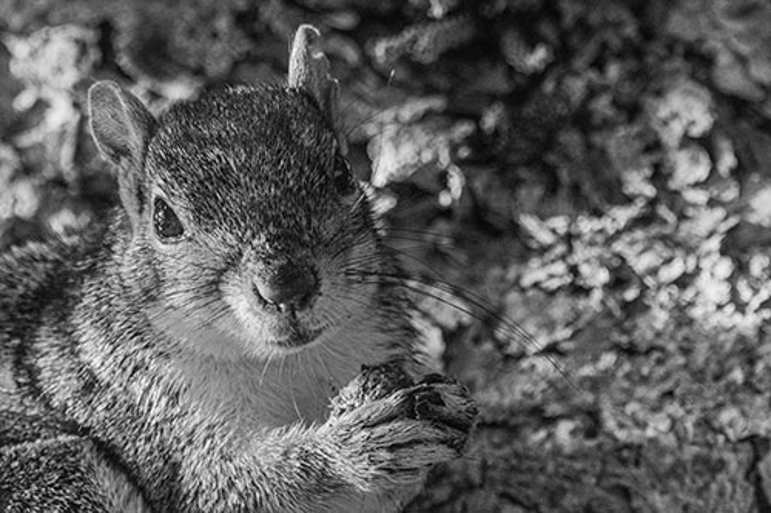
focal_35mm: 800
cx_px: 386
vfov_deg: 1.7
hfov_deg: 2.6
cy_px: 256
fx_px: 17127
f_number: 12
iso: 11400
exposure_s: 1/800
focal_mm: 800
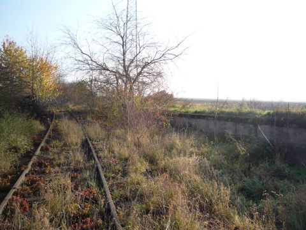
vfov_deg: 44.2
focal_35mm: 32
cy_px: 115
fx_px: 283
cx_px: 153
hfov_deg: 56.8
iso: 100
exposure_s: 1/250
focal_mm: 5.2
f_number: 4
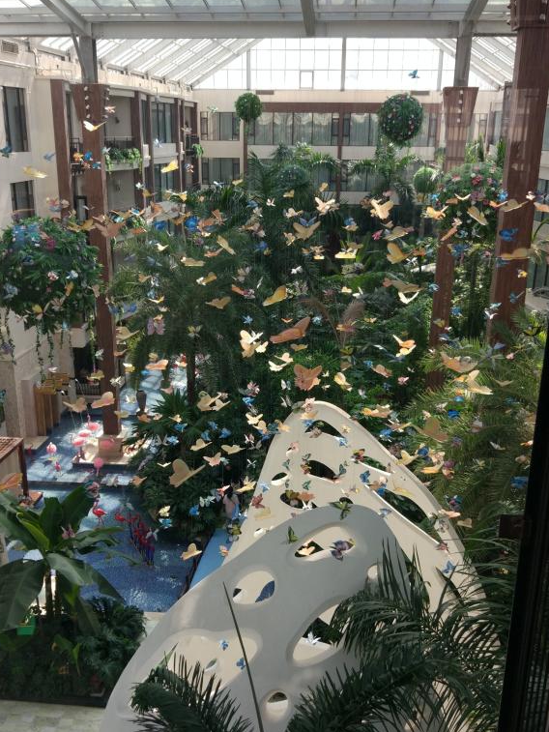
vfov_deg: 50.0
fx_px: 782
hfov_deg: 38.6
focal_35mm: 37
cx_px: 239
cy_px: 415
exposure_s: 1/161
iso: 100
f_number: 2
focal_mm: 4.26
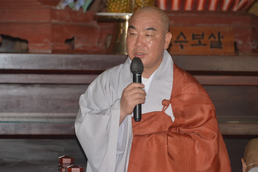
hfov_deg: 11.4
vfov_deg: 7.6
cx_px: 129
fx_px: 1290
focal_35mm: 180
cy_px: 86
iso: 800
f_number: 5.6
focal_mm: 180
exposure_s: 1/60
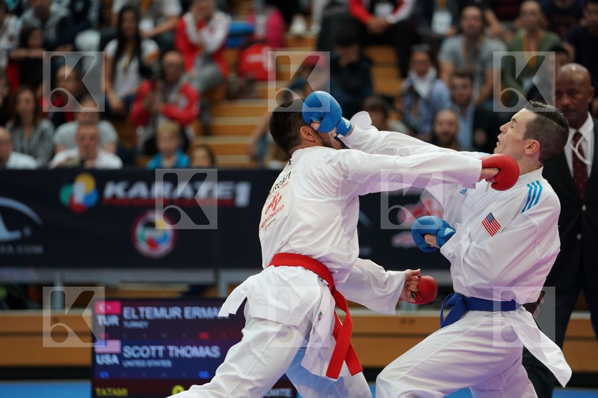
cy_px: 199
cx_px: 299
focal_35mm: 181
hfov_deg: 11.4
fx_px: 3006
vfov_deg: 7.6
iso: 1600
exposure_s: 1/1000
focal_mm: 181
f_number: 2.8
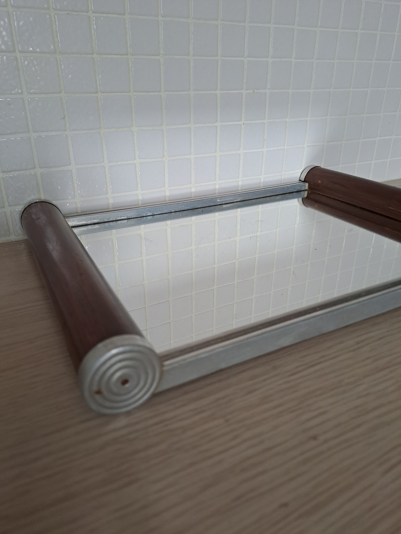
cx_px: 200
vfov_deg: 69.4
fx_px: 386
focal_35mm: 25
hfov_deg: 54.9
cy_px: 267
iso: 250
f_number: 1.8
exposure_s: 1/50
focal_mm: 4.65
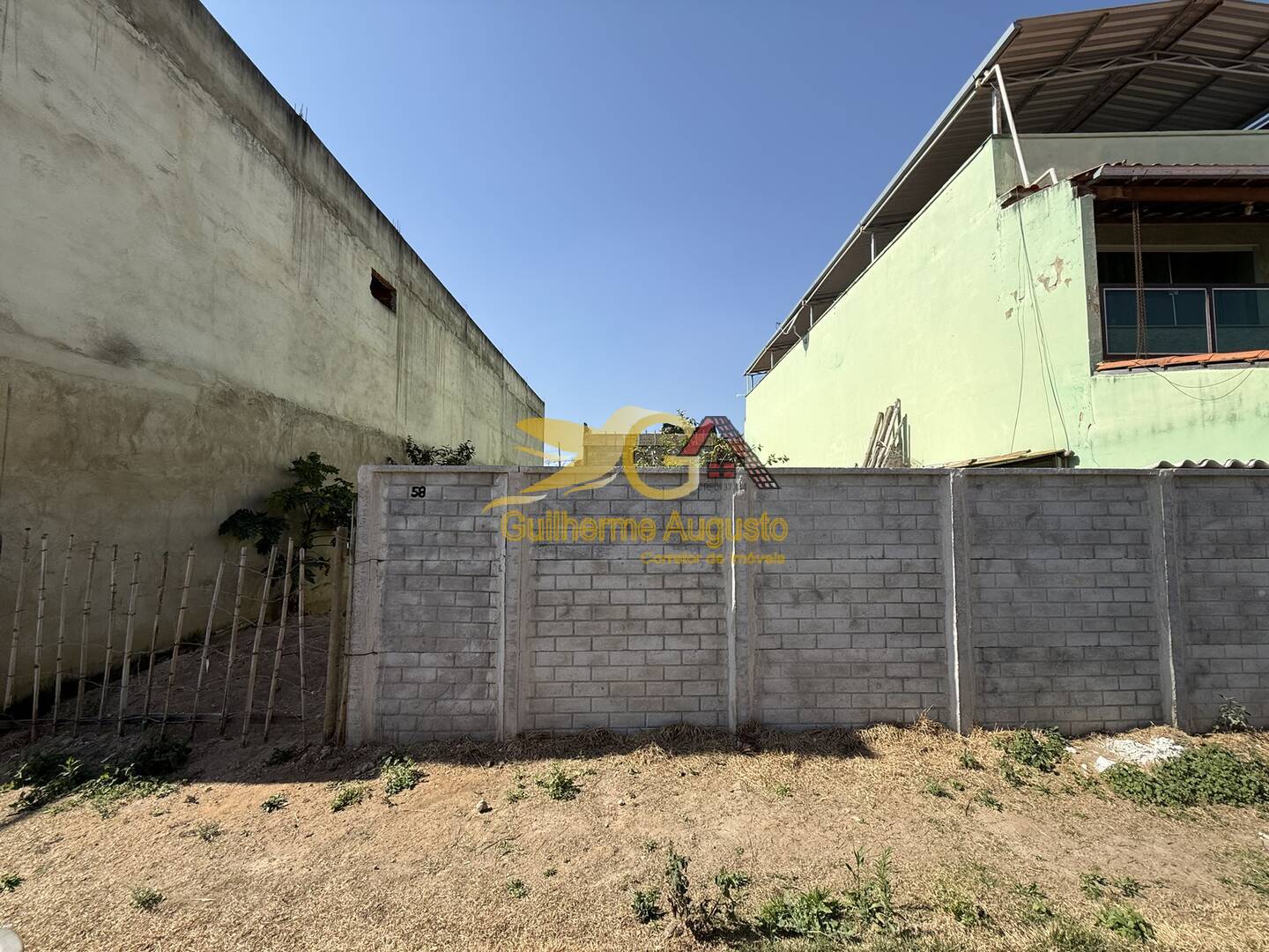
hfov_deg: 102.1
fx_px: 513
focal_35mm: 14
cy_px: 476
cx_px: 634
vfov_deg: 85.7
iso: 50
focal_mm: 2.22
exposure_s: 1/2410
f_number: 2.2
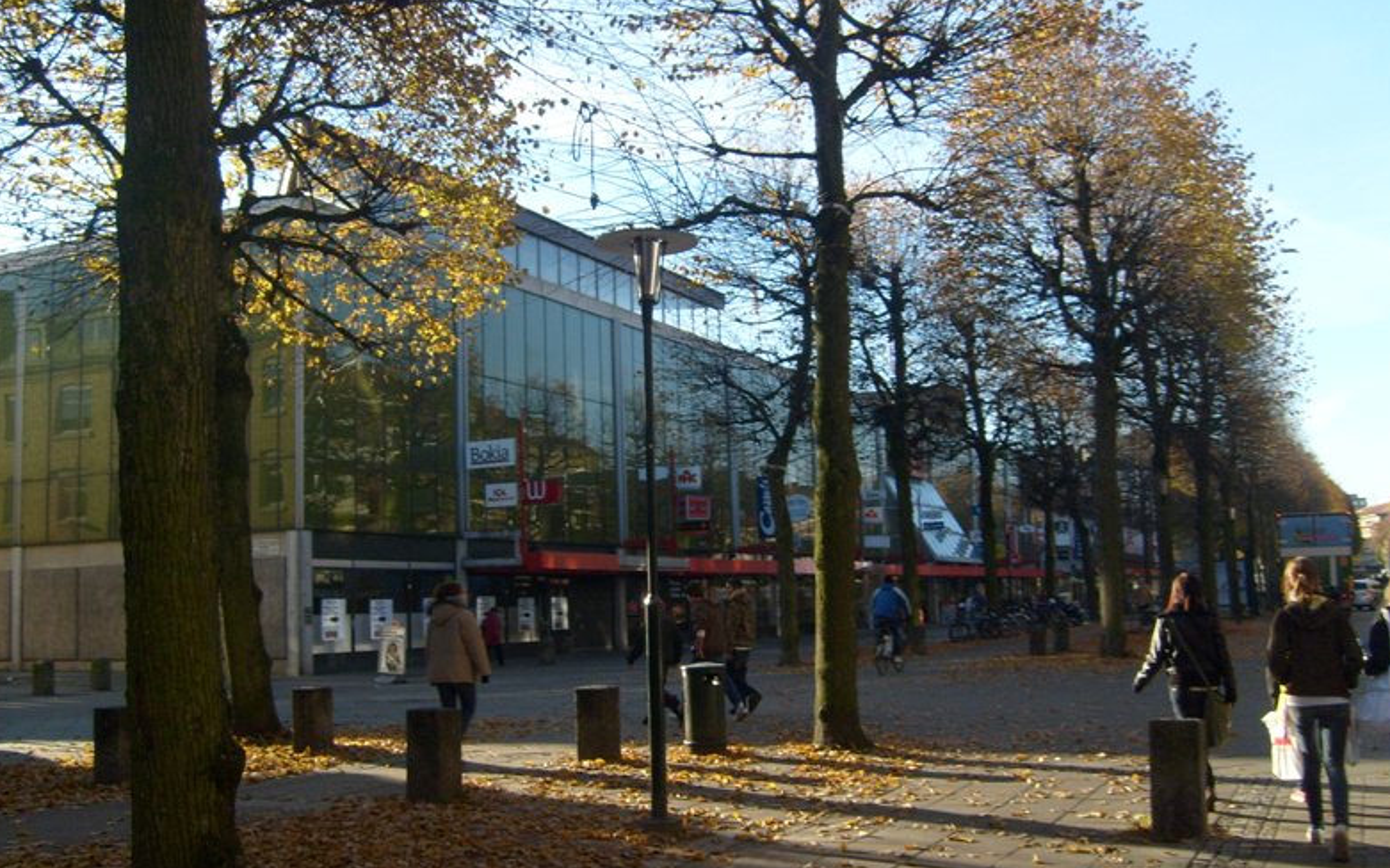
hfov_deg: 51.5
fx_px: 1439
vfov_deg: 33.6
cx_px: 705
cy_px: 411
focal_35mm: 38
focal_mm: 5.8
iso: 80
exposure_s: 1/90
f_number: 7.1
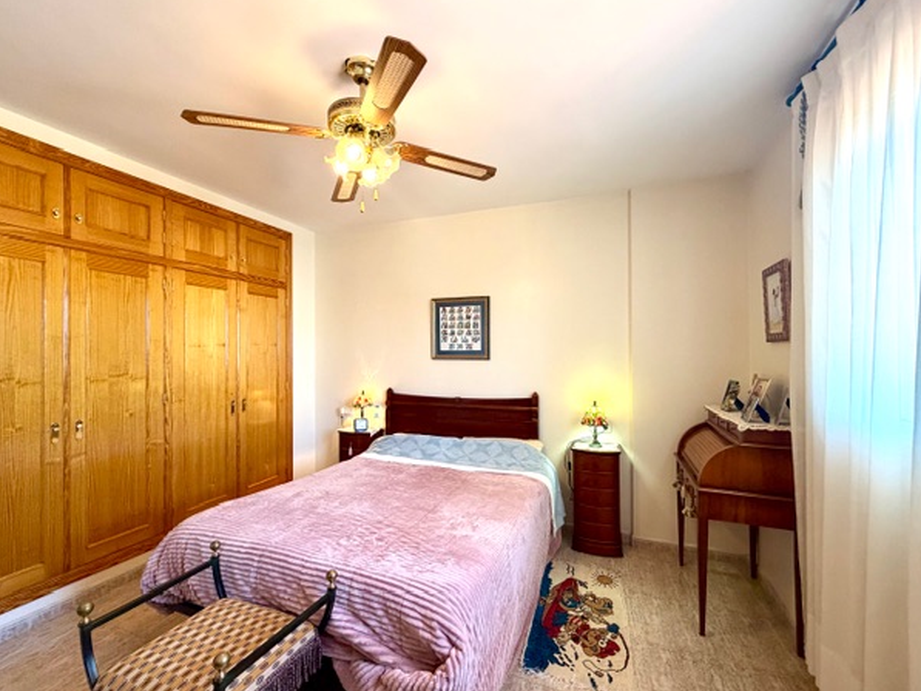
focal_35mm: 15
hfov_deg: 98.2
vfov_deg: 81.8
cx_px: 466
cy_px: 349
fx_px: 399
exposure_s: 1/50
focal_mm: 2.22
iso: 200
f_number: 2.2
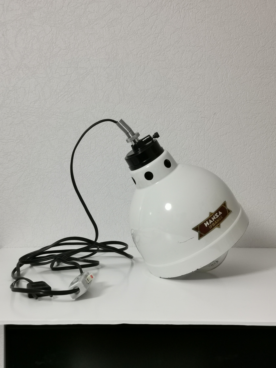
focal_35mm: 43
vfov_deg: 43.9
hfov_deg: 33.6
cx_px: 138
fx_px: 457
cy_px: 184
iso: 320
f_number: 1.8
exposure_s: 1/33.3
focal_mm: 5.58
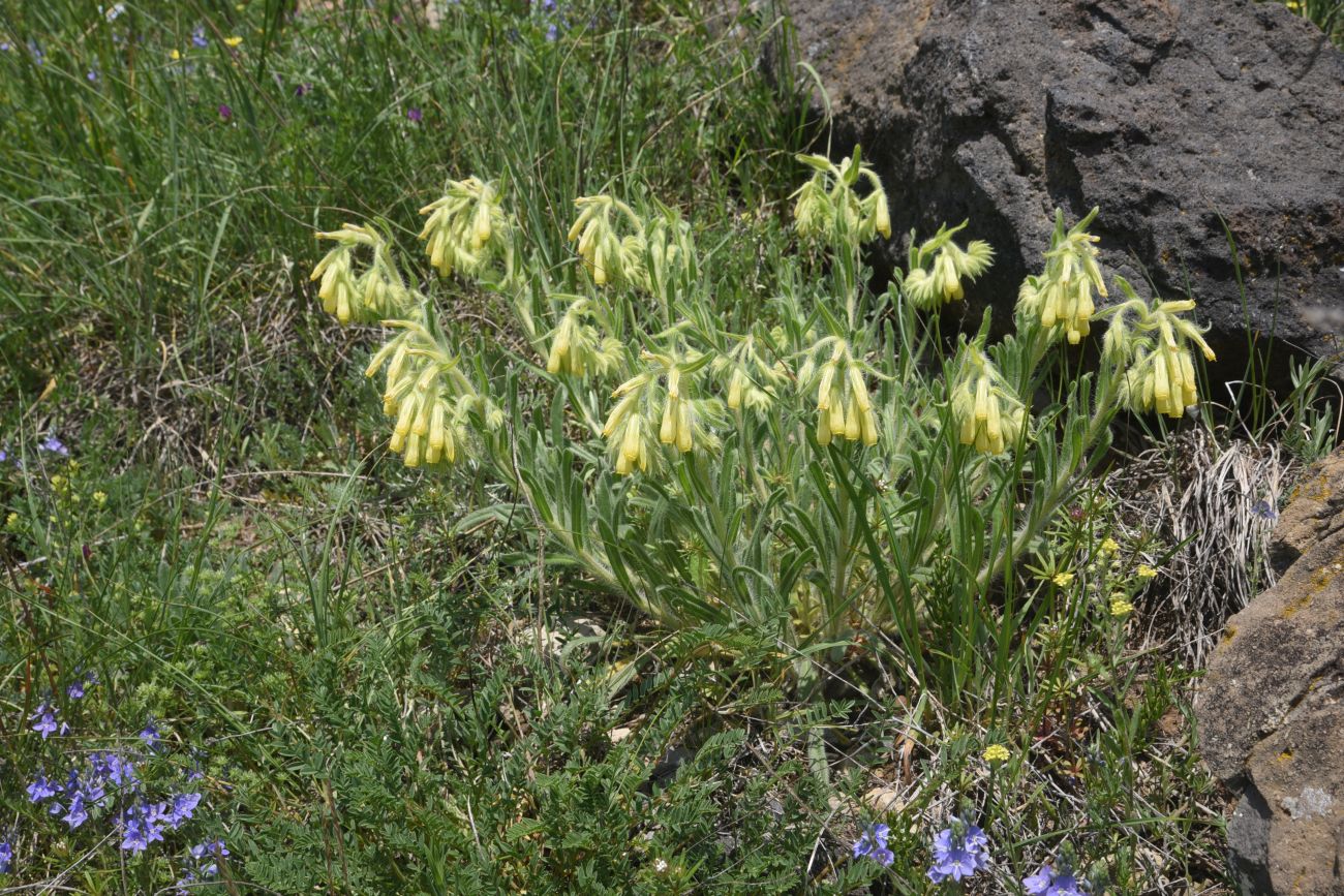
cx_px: 672
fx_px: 1867
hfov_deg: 39.6
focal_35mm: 50
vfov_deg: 27.0
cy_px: 448
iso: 200
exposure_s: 1/125
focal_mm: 50
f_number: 18
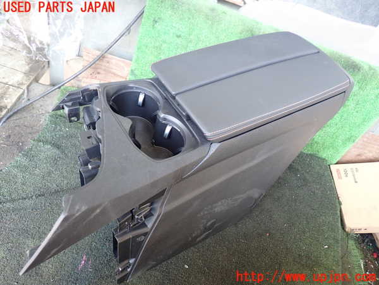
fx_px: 328
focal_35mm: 30
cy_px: 142
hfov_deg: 60.0
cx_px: 190
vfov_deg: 46.8
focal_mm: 5.4
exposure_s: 1/30
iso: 200
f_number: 2.3
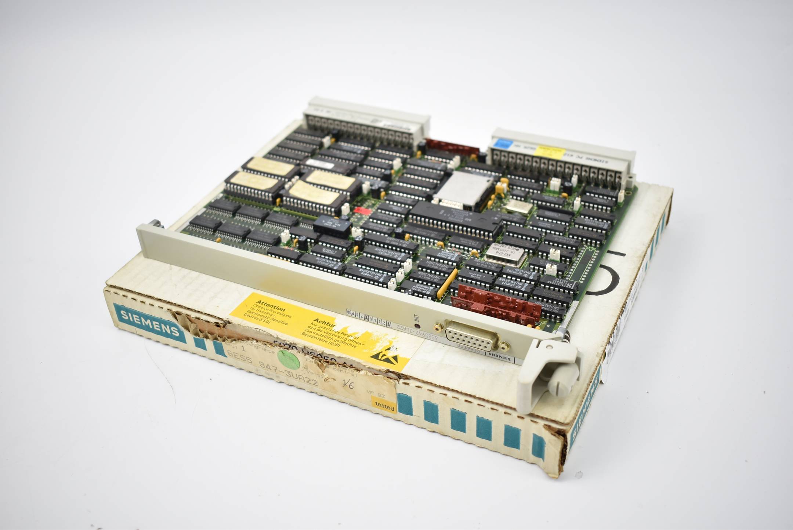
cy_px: 265
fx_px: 860
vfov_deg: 34.3
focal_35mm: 39
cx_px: 396
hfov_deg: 49.5
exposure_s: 1/40
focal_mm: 26
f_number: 4
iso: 125
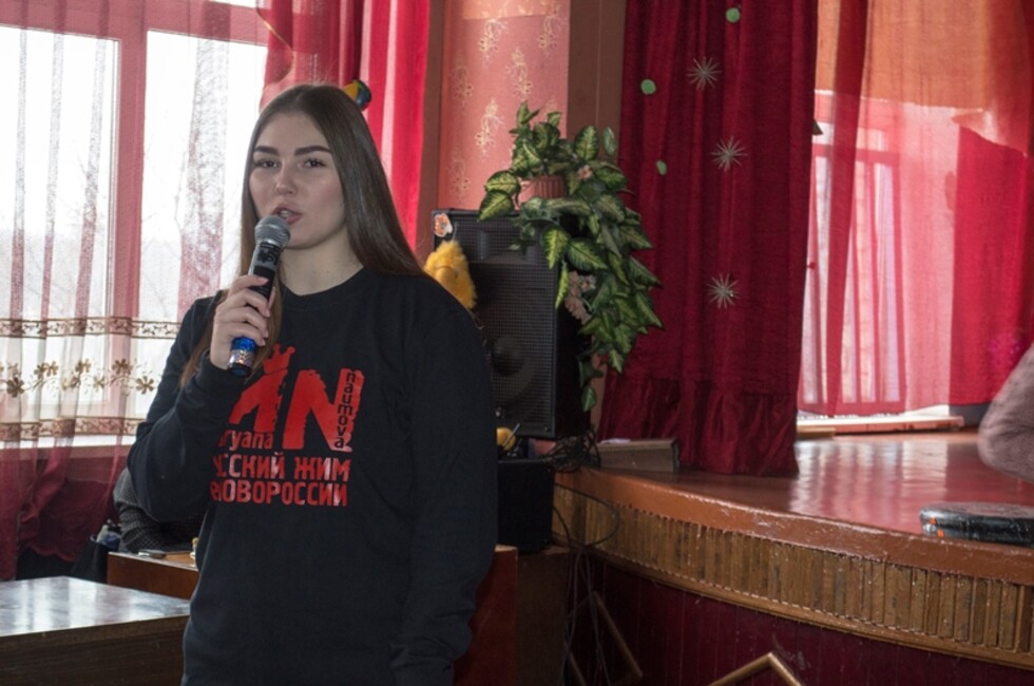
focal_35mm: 75
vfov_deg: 18.1
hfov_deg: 27.0
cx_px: 517
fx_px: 2151
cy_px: 343
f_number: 5.6
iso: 1000
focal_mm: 50
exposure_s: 1/60
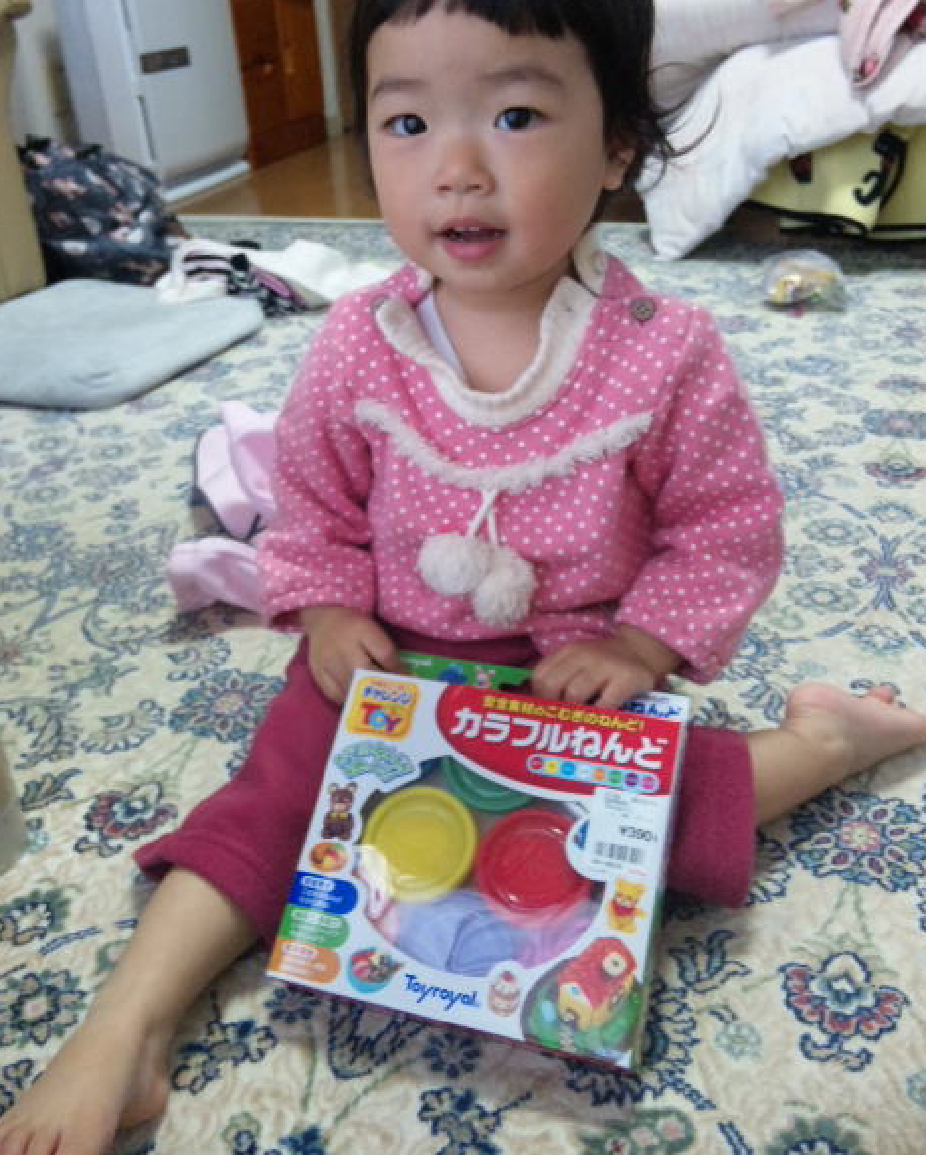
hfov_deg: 47.2
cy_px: 544
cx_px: 463
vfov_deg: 57.1
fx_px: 1061
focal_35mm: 31
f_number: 2.8
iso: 200
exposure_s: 1/11.1
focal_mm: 4.82
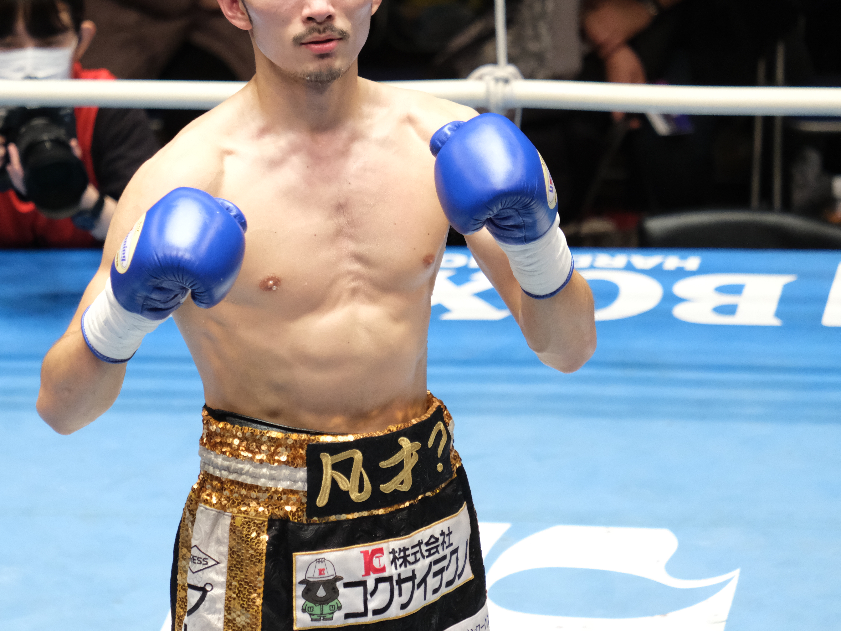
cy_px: 244
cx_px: 307
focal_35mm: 412
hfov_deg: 4.8
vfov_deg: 3.6
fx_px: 10010
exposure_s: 1/500
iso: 4000
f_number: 4.8
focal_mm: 200
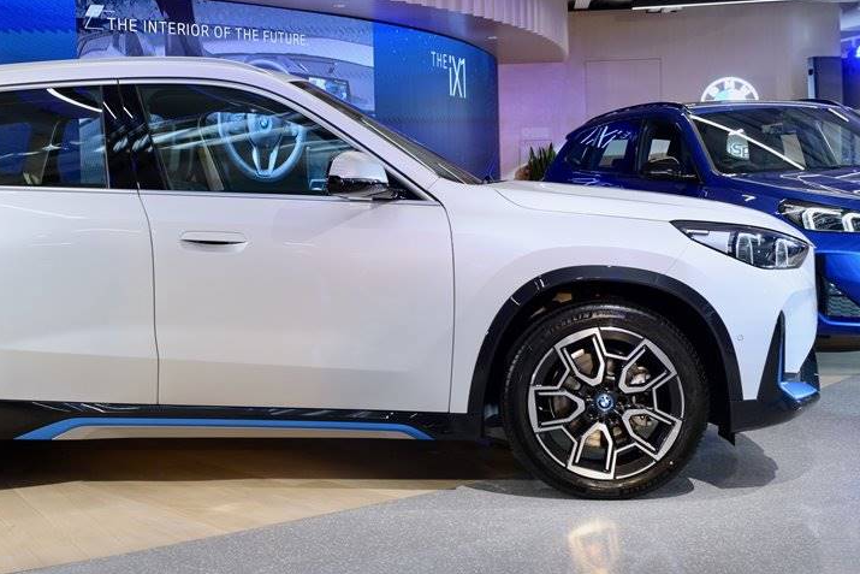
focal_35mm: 53
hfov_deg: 37.0
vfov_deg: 25.5
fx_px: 1266
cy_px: 216
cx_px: 263
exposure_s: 1/200
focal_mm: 37
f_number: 5
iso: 1600
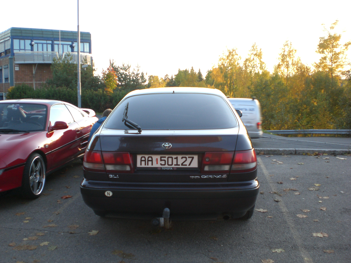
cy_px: 132
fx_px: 385
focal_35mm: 38
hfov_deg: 49.0
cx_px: 176
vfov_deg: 37.7
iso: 100
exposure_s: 1/125
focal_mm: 6.3
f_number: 3.1
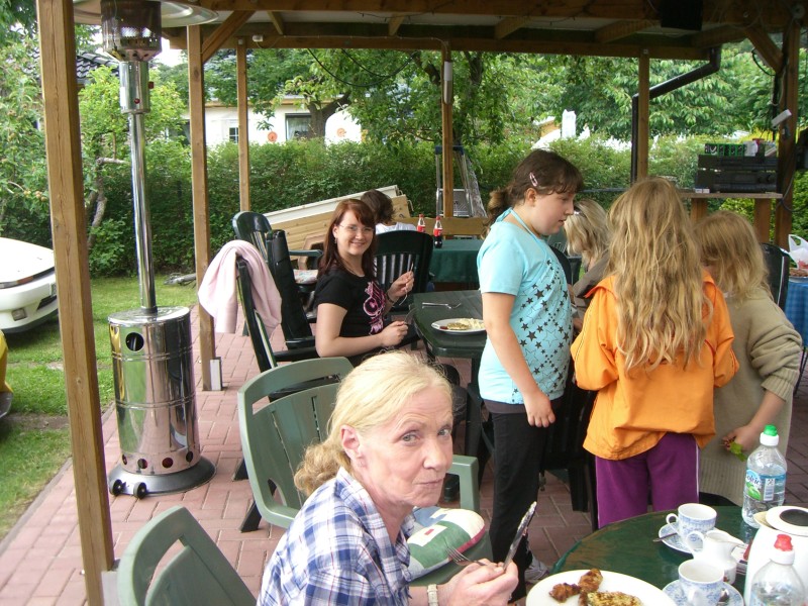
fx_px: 887
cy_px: 303
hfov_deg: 49.0
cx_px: 404
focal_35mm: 38
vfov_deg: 37.7
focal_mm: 6.2
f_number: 2.7
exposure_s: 1/125
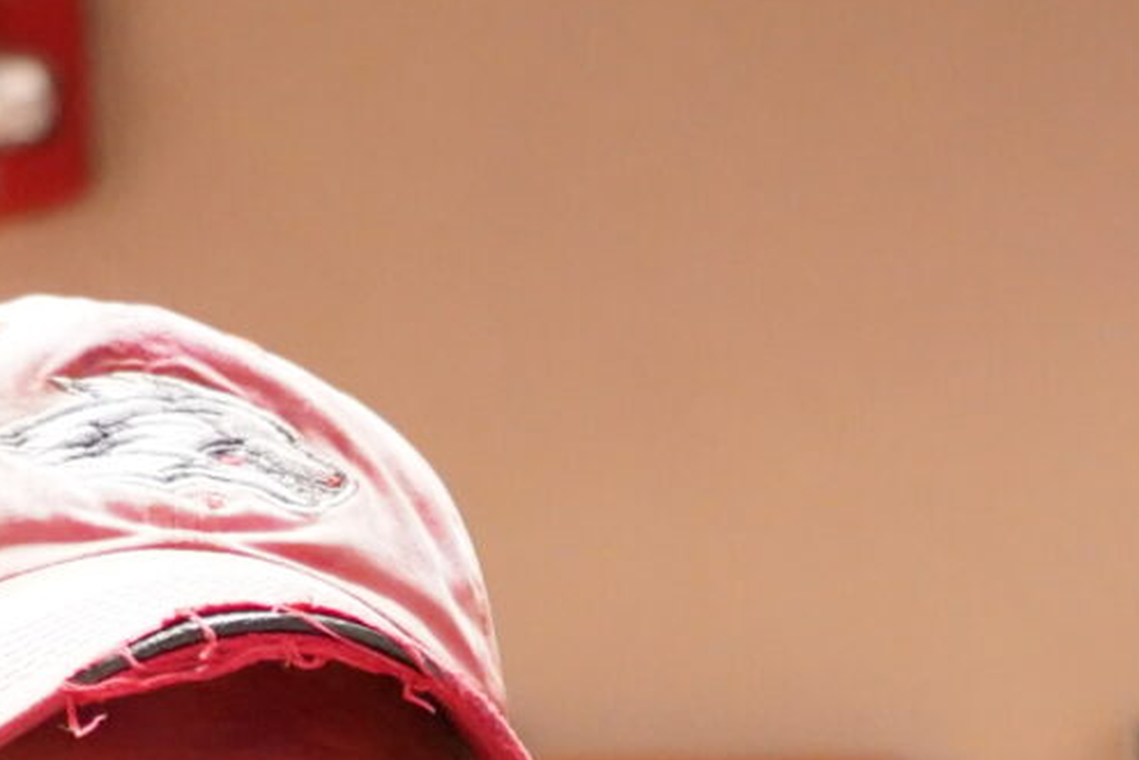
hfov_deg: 8.3
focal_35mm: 248
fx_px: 7846
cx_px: 1169
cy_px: 1643
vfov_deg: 5.4
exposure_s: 1/160
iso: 6400
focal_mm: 48
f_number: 4
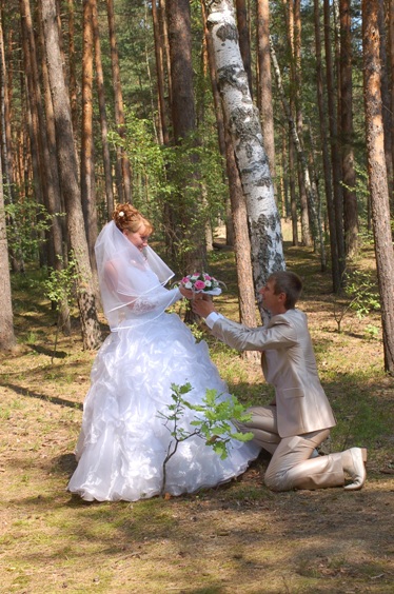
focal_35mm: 69
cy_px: 297
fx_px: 1137
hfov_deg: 19.7
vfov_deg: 29.3
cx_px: 197
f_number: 5.6
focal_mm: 46
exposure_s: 1/500
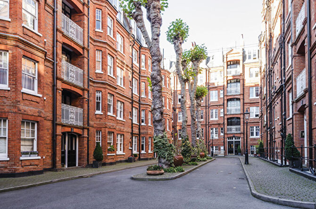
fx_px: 206
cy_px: 105
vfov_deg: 53.8
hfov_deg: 75.0
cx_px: 161
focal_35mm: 24
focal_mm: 15
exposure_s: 1/5
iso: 200
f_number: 16
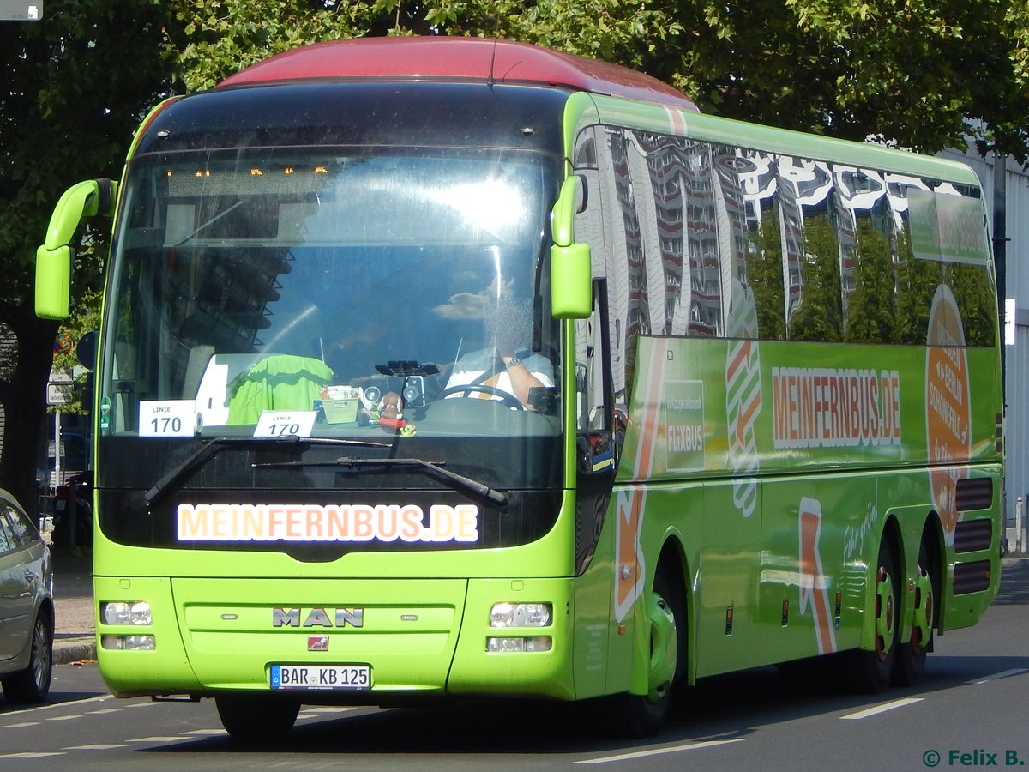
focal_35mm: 160
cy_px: 386
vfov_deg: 9.3
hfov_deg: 12.3
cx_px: 514
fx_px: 4756
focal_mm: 28.7
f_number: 5.1
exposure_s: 1/640
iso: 125
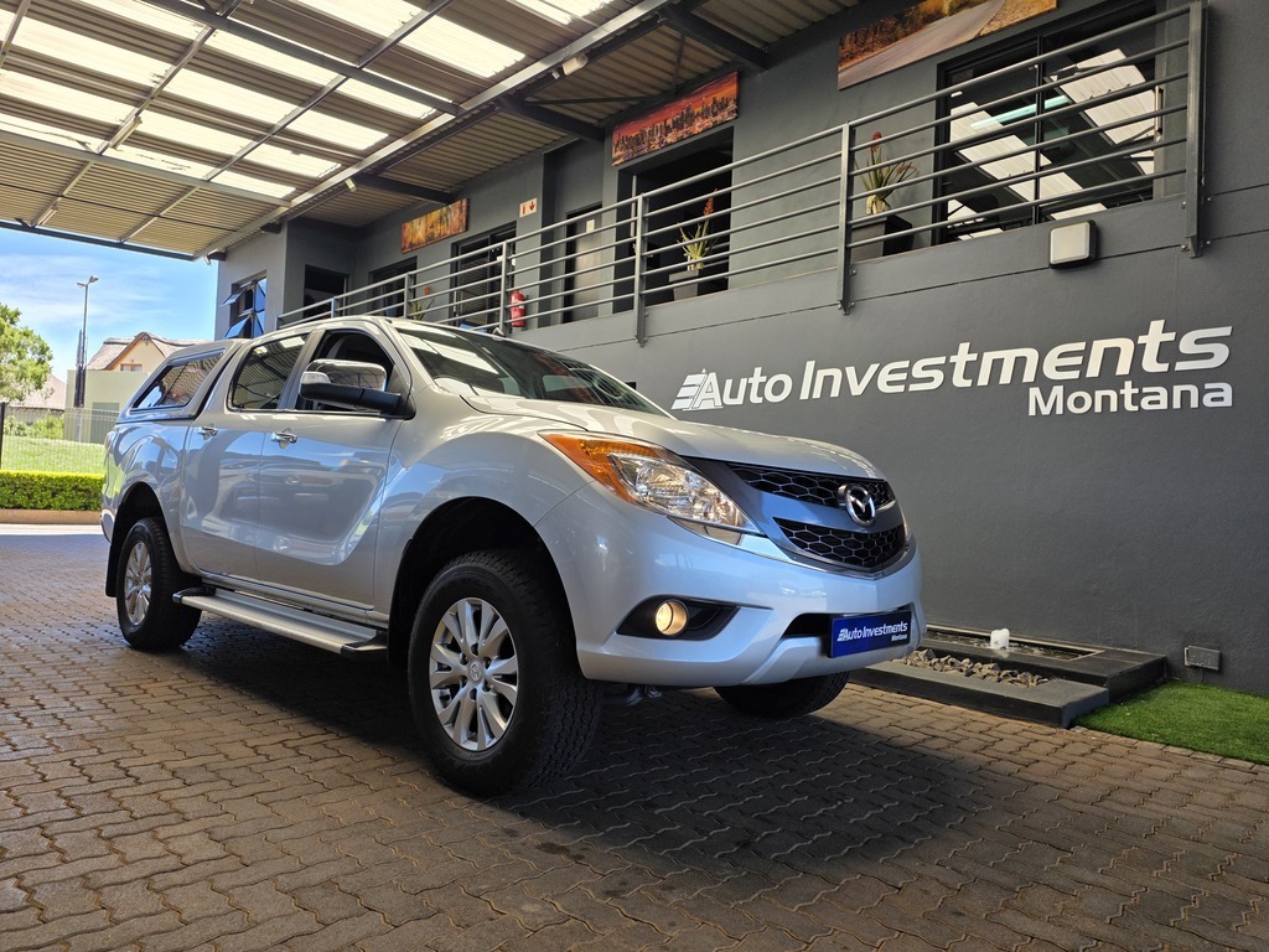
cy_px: 476
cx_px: 634
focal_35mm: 23
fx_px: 843
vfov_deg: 58.9
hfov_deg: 73.9
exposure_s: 1/359
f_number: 1.7
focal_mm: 6.25
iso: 40
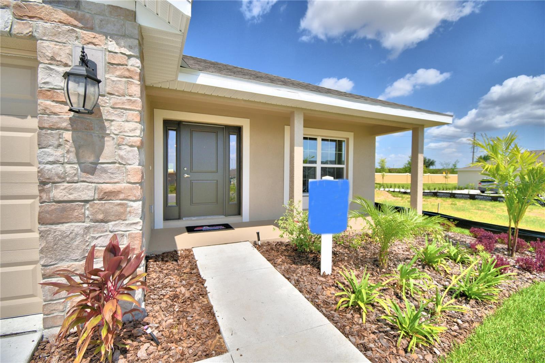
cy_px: 182
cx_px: 272
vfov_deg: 77.3
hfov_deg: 100.4
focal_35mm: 15
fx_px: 227
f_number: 4.5
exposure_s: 1/1600
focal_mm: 10
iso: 100
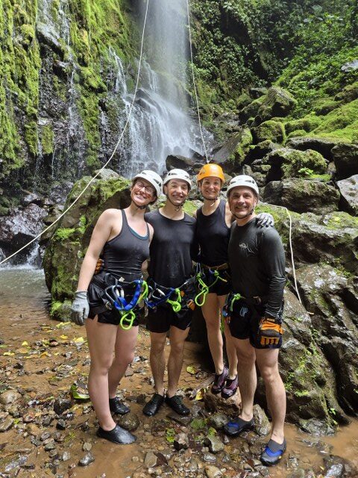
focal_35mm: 23
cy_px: 239
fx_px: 317
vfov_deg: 73.9
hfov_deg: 58.9
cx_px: 179
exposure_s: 1/180
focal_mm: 5.4
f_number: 1.8
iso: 200
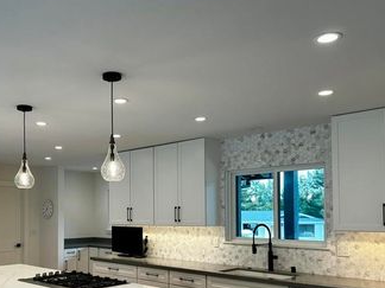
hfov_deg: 49.3
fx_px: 412
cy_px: 203
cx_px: 131
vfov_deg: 38.0
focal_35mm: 37
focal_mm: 6.86
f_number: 1.78
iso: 125
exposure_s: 1/120
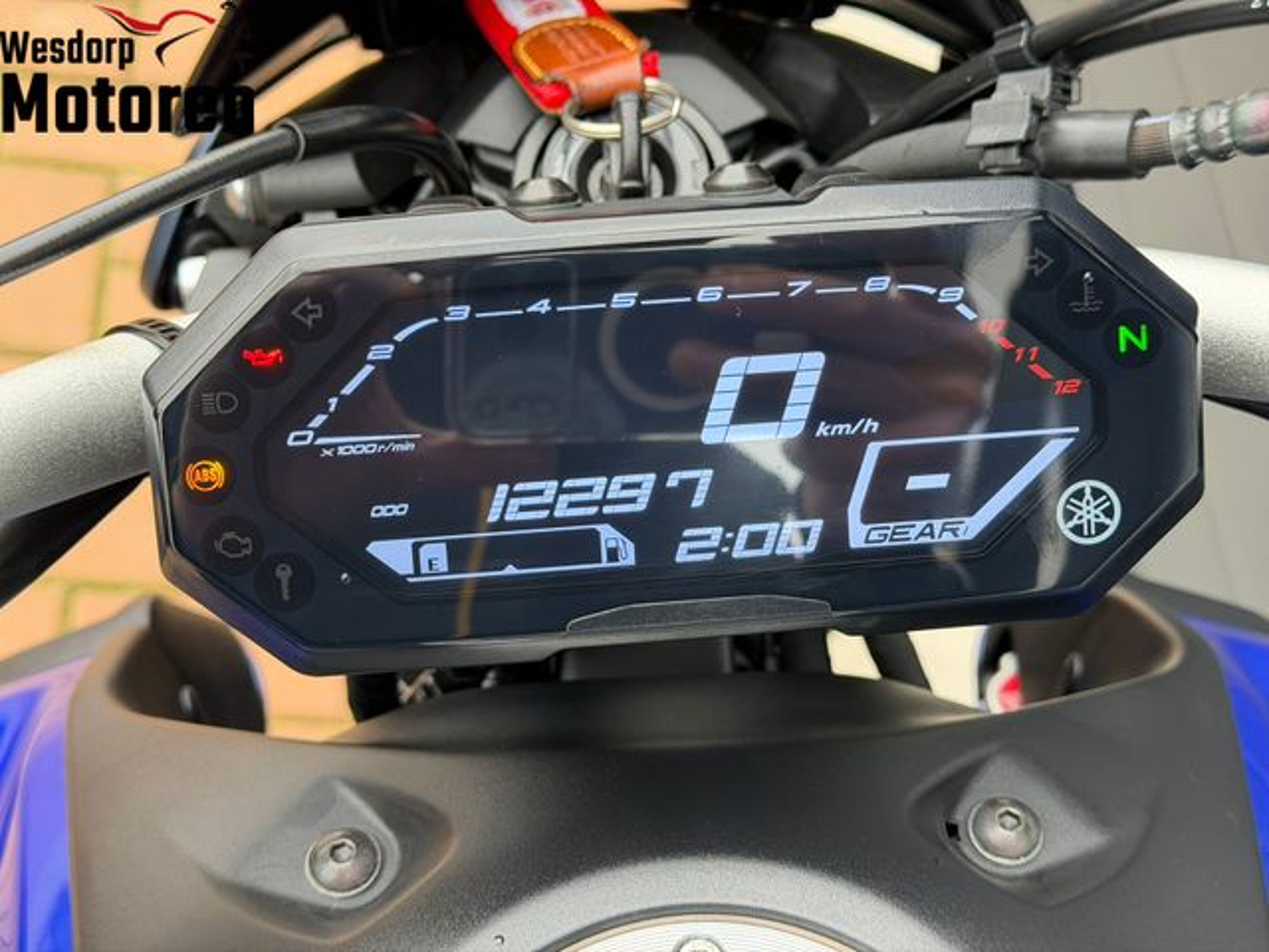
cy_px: 476
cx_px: 634
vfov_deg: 30.3
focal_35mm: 48
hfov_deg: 39.7
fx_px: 1760
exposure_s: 1/128
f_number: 1.78
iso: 80
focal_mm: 6.76
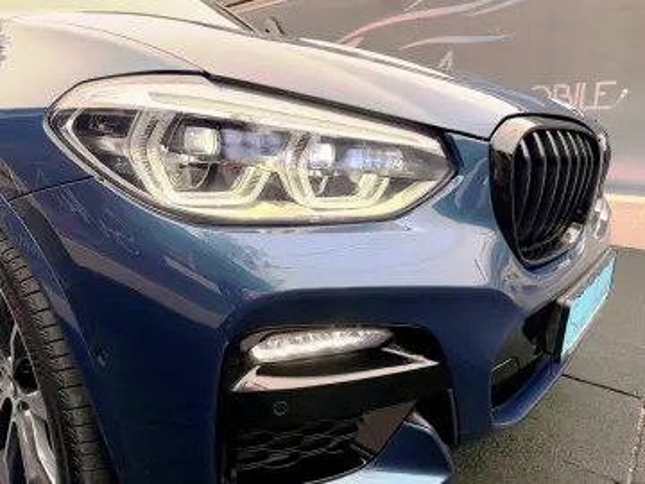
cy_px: 242
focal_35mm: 24
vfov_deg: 56.8
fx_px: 447
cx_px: 322
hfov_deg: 71.6
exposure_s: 1/501
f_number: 1.78
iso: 160
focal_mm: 6.76
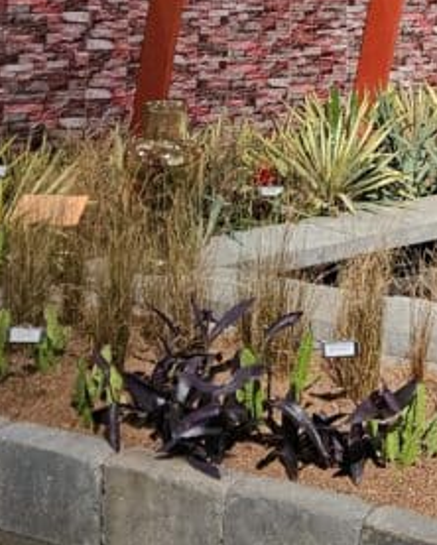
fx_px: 1340
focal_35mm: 83
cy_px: -51
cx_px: 331
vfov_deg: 21.8
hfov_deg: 18.4
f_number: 1.8
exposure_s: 1/60
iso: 640
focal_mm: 5.4
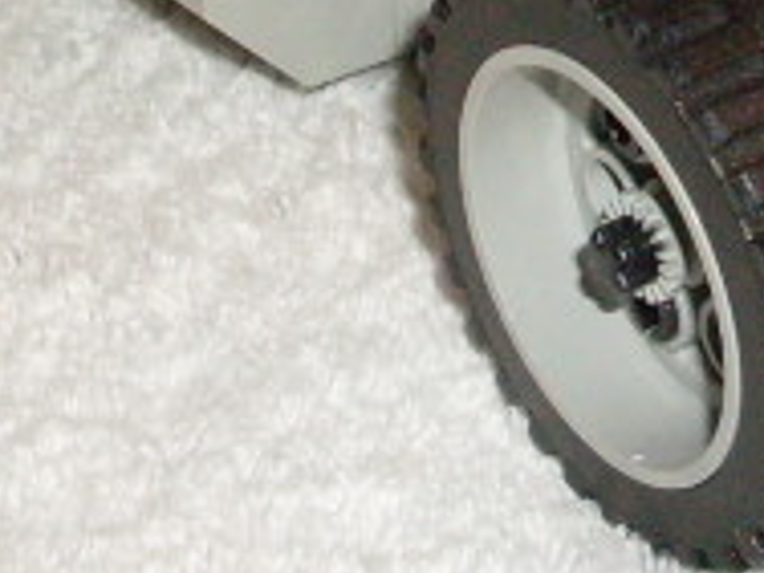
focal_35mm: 207
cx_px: 857
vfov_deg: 6.9
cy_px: -557
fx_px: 4569
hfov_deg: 9.5
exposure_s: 1/45
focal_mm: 6.3
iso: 100
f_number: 2.8
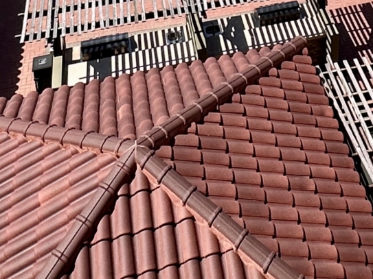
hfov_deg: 28.7
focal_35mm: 66
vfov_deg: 16.6
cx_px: 300
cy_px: -286
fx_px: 711
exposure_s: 1/1595
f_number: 2.2
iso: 50
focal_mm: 2.22
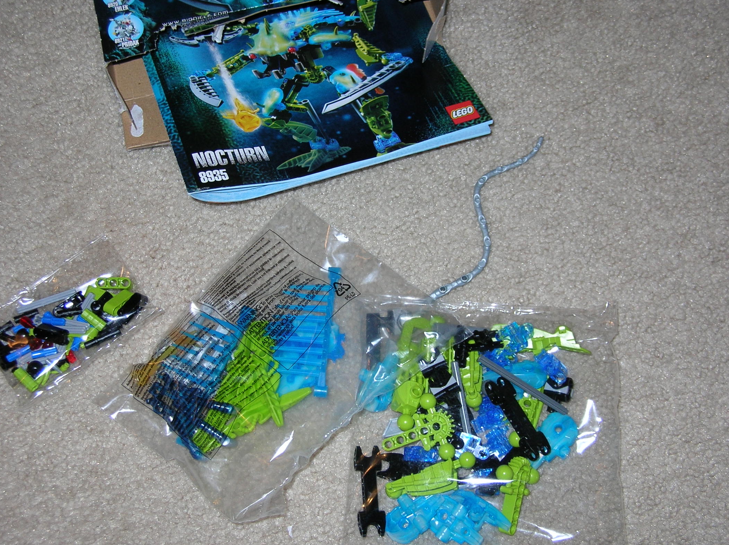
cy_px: 288
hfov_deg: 37.5
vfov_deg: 28.5
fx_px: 1073
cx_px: 368
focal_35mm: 51
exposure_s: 1/60.1
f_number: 2.9
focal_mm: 7.8
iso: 50
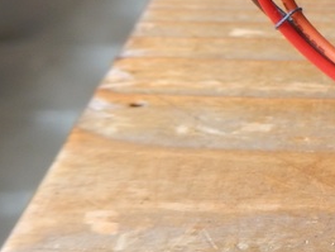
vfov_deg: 13.1
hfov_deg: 16.3
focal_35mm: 112
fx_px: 1084
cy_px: 37
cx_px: 480
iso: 125
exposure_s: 1/40
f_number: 3.9
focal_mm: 5.9
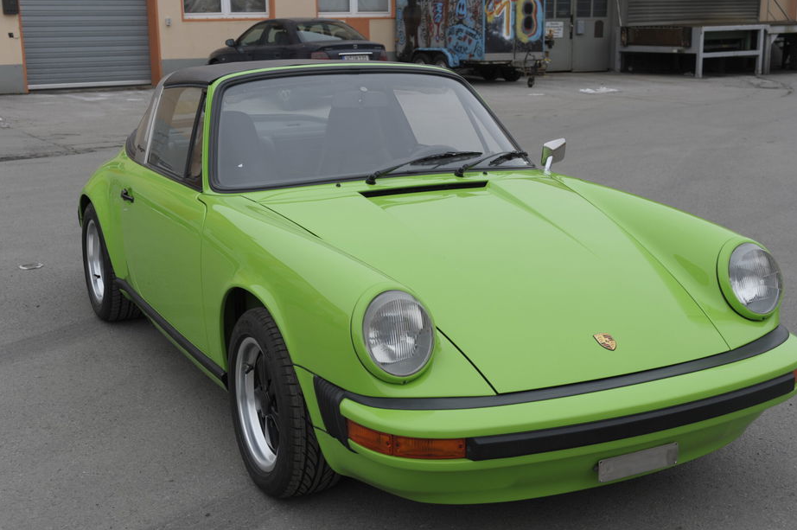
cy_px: 272
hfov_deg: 39.6
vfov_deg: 26.9
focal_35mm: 50
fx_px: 1106
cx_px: 414
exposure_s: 1/160
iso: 200
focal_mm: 45
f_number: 6.3
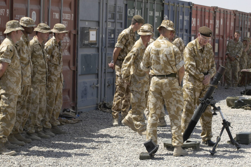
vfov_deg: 13.0
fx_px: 731
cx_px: 126
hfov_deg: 19.5
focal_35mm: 105
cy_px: 84
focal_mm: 70
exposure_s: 1/250
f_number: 9
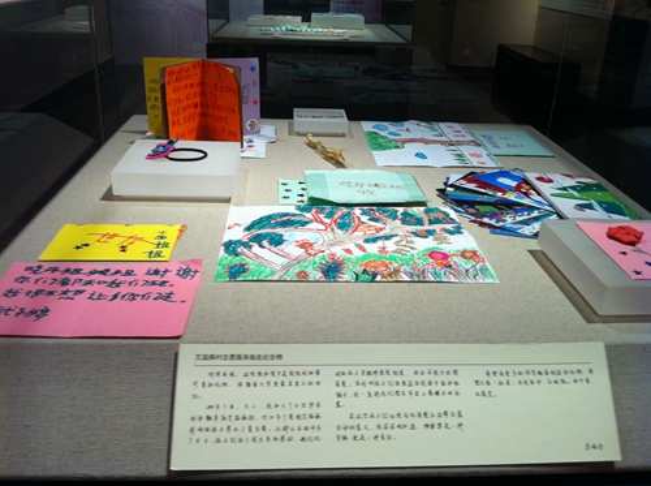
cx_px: 326
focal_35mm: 35
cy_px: 243
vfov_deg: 40.6
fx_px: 657
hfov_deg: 52.7
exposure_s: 1/25
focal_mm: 3.85
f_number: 2.8
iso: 80
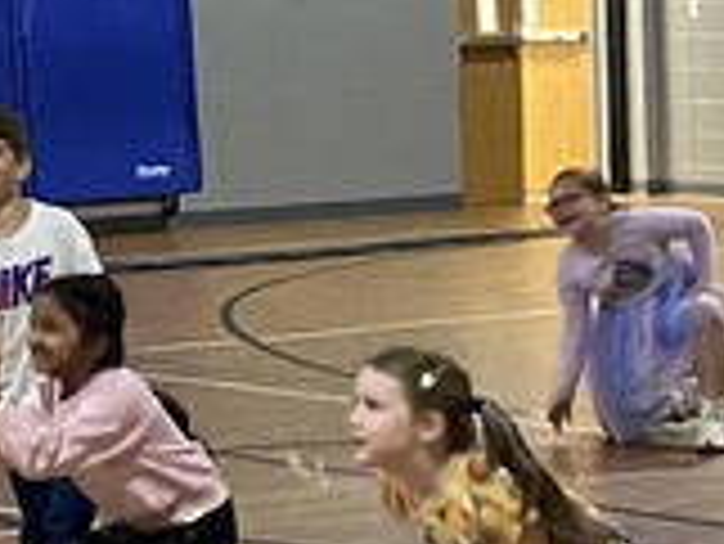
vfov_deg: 8.9
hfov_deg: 11.5
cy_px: -40
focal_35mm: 165
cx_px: -378
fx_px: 3454
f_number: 1.8
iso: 500
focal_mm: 4.25
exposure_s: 1/40
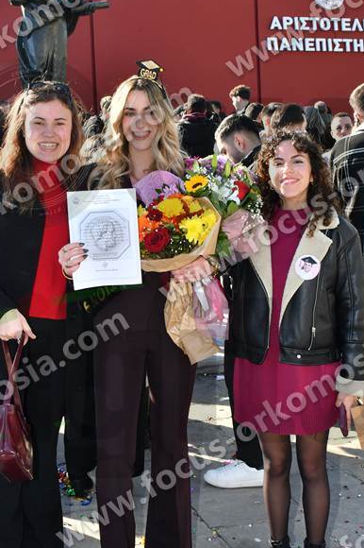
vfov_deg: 37.5
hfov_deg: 25.5
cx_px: 151
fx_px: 805
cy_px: 261
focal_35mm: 53
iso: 500
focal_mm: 27
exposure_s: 1/250
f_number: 13
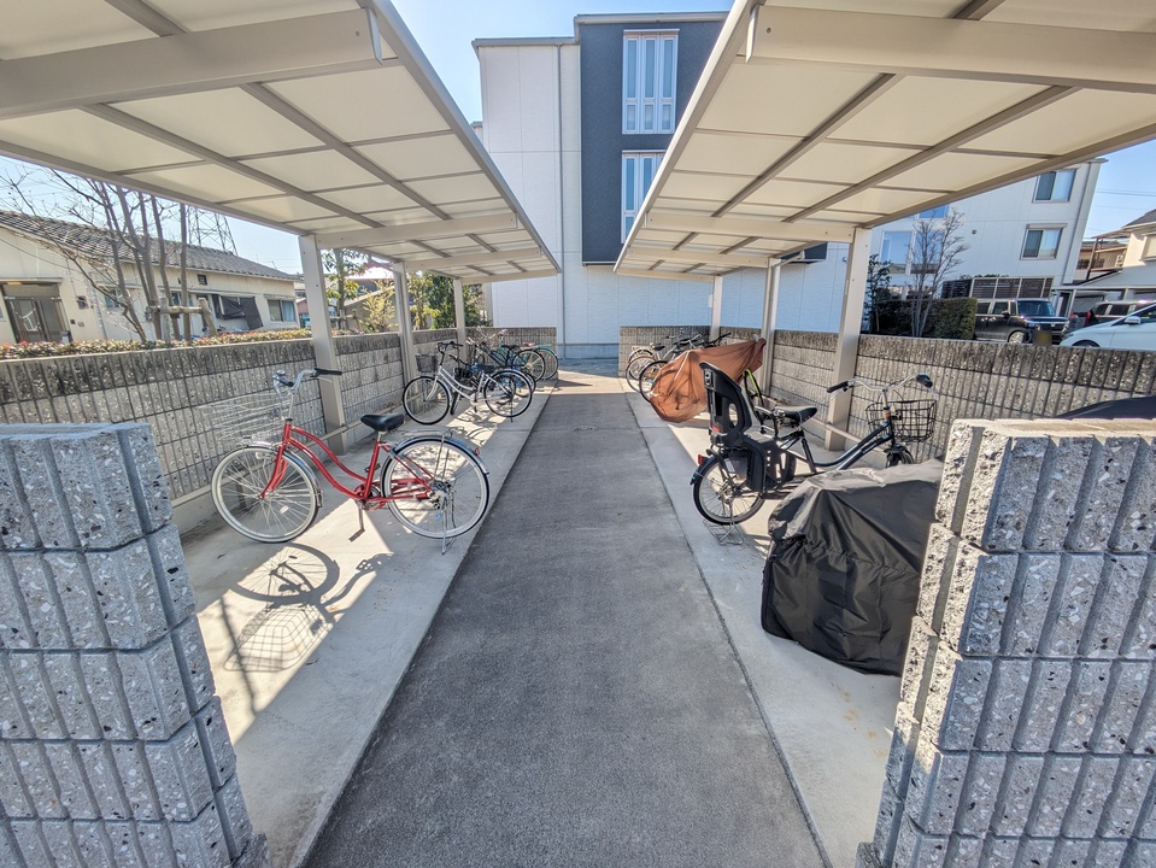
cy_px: 434
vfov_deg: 85.7
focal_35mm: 14
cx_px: 578
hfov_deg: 102.0
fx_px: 468
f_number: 2.2
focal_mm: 1.83
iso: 50
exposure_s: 1/1481
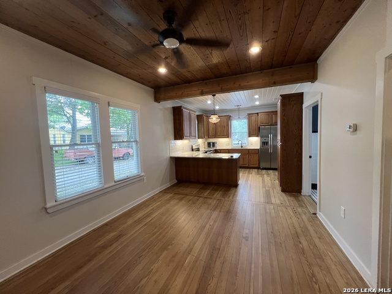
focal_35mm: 13
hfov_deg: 106.2
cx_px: 196
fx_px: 147
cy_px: 147
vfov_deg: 89.9
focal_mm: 1.57
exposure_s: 1/60
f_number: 1.8
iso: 160
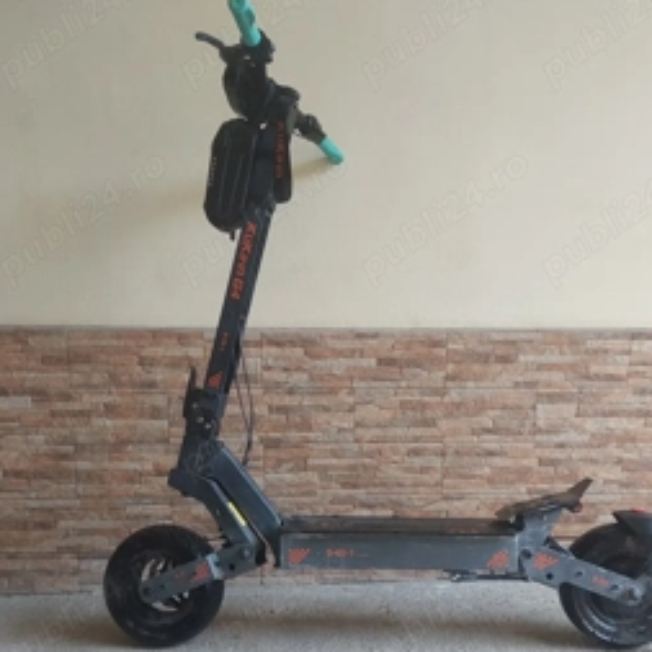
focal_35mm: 35
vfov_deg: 46.2
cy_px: 456
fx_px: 746
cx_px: 353
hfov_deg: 47.2
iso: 250
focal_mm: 5.23
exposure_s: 1/100
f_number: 1.8
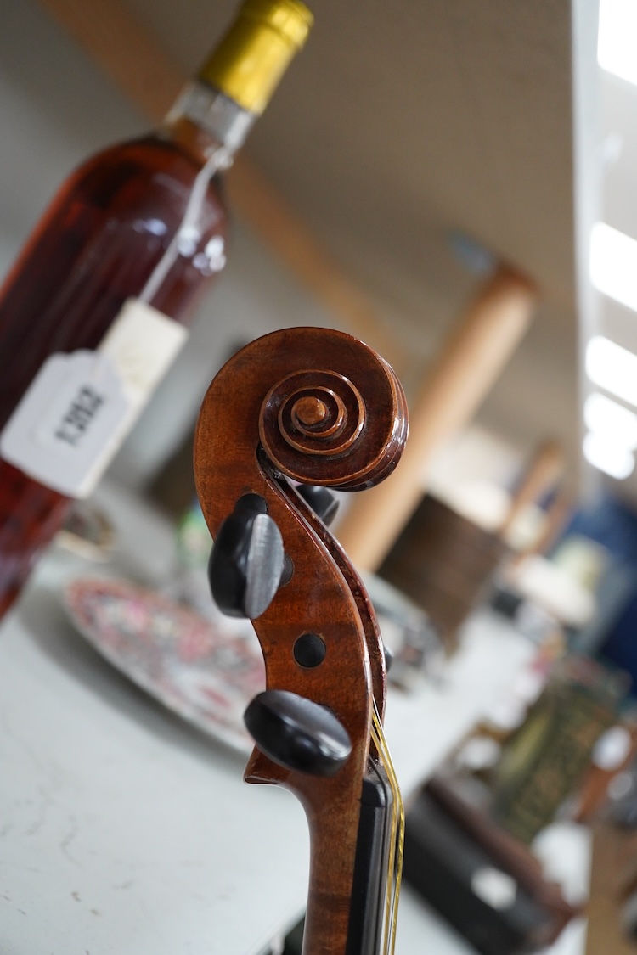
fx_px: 1194
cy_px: 478
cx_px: 318
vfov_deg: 43.6
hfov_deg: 29.9
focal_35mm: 45
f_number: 4
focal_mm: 30
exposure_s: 1/200
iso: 2000
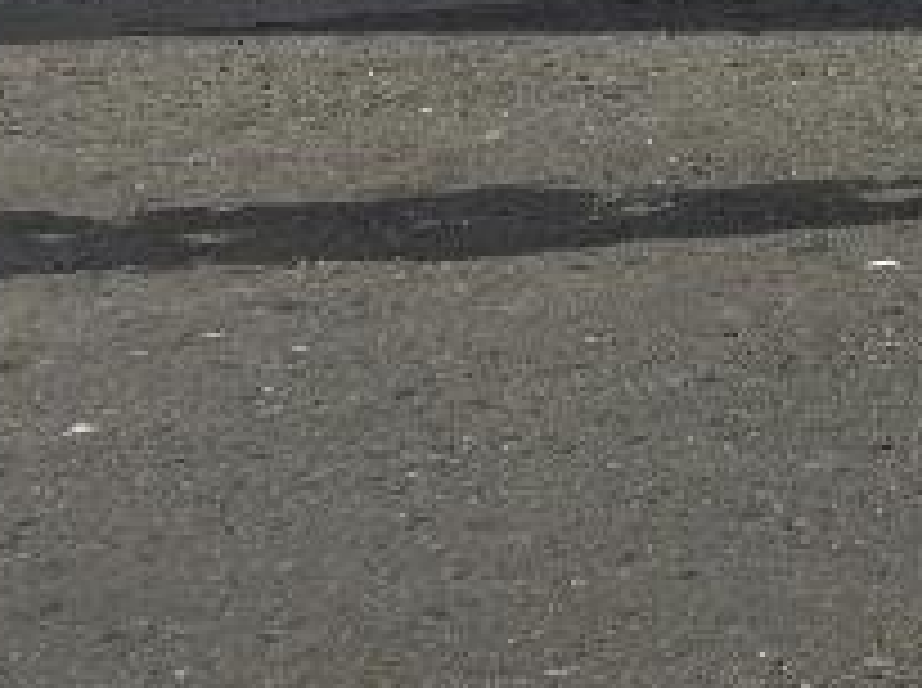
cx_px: 2730
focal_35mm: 176
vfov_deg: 7.4
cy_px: -1351
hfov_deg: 9.1
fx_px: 4680
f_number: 1.78
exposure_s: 1/7092
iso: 80
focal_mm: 6.76
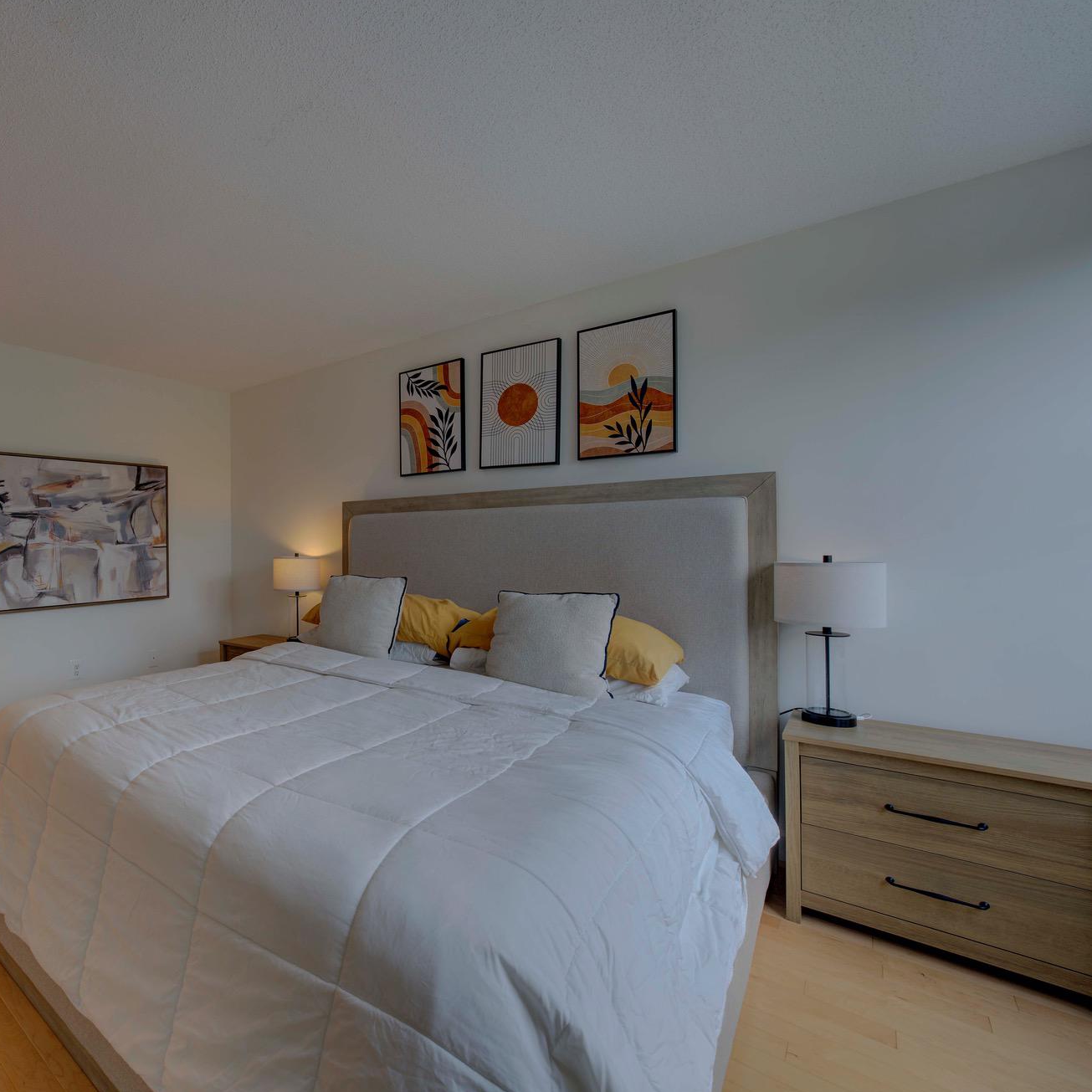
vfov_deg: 87.4
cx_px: 300
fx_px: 571
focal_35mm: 16
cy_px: 549
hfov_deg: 81.9
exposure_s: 1/2
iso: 100
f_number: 9
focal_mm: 12
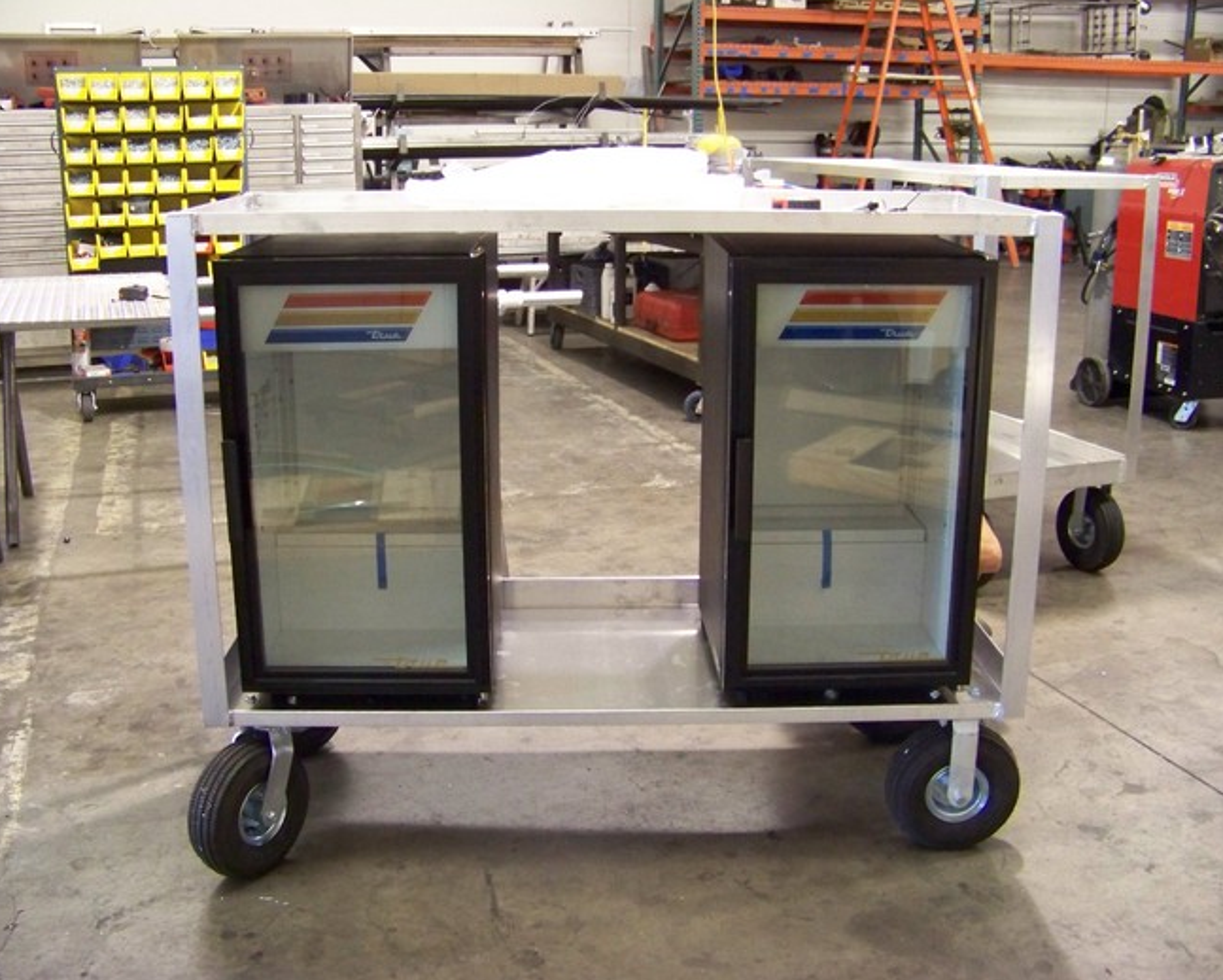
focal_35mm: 38
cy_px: 493
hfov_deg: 47.9
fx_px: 1376
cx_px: 622
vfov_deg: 39.2
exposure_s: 1/25
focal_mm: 5.85
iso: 400
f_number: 2.8
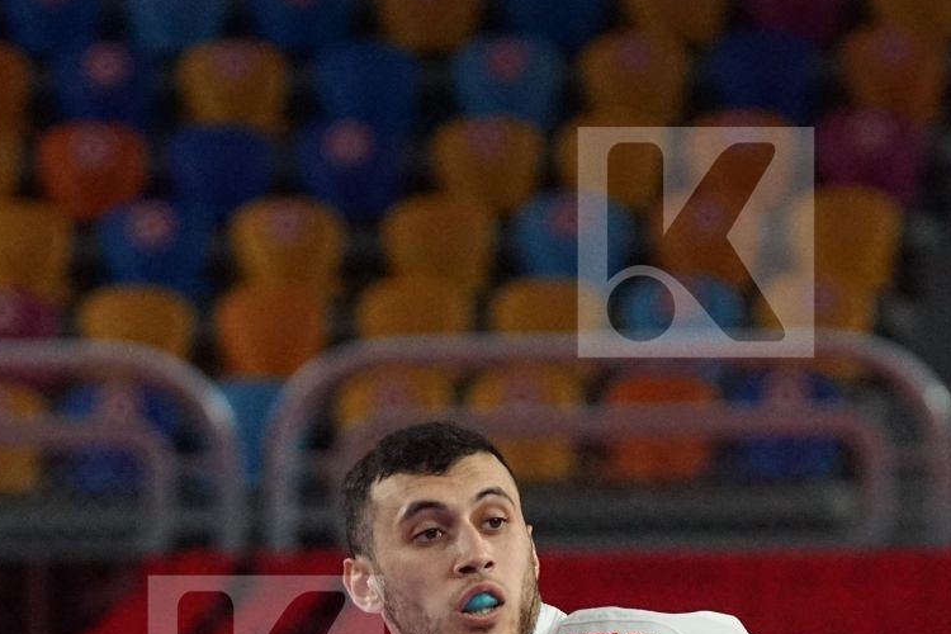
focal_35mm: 468
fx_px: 12362
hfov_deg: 4.4
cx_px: 696
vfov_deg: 2.9
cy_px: 691
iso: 3200
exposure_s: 1/2000
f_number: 2.8
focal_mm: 130
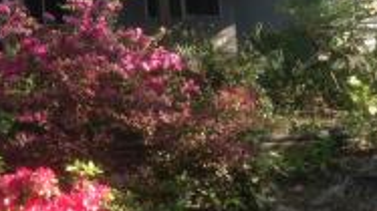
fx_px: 769
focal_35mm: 77
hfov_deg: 26.9
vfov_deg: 15.6
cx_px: 64
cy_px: 50
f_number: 2.4
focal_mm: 3.3
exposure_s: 1/125
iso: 25
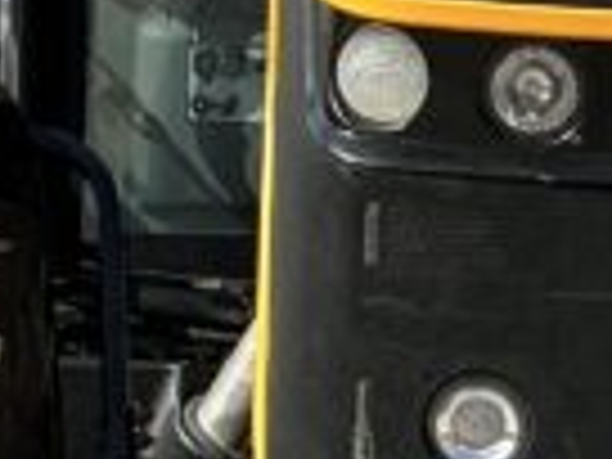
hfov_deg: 9.1
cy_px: 288
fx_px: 3730
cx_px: 904
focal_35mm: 211
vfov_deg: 7.0
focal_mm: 3
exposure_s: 1/1675
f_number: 1.8
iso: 25
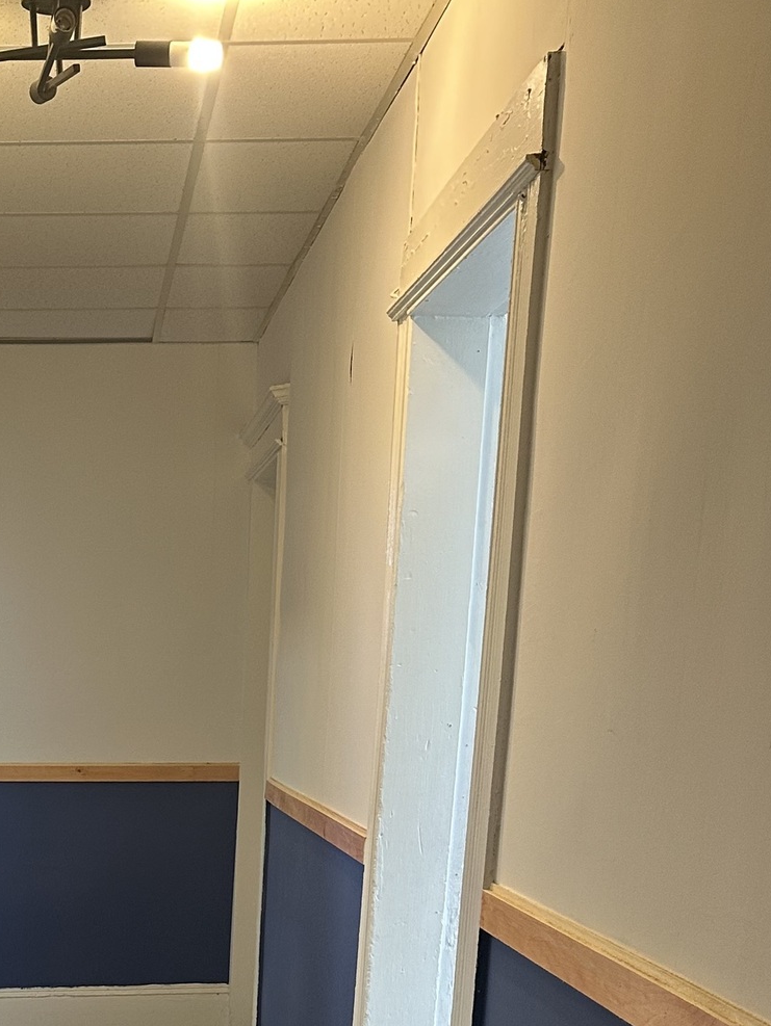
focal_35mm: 56
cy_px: 1143
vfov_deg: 30.5
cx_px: 36
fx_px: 1662
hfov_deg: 25.1
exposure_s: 1/60
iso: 160
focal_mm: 6.86
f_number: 1.78
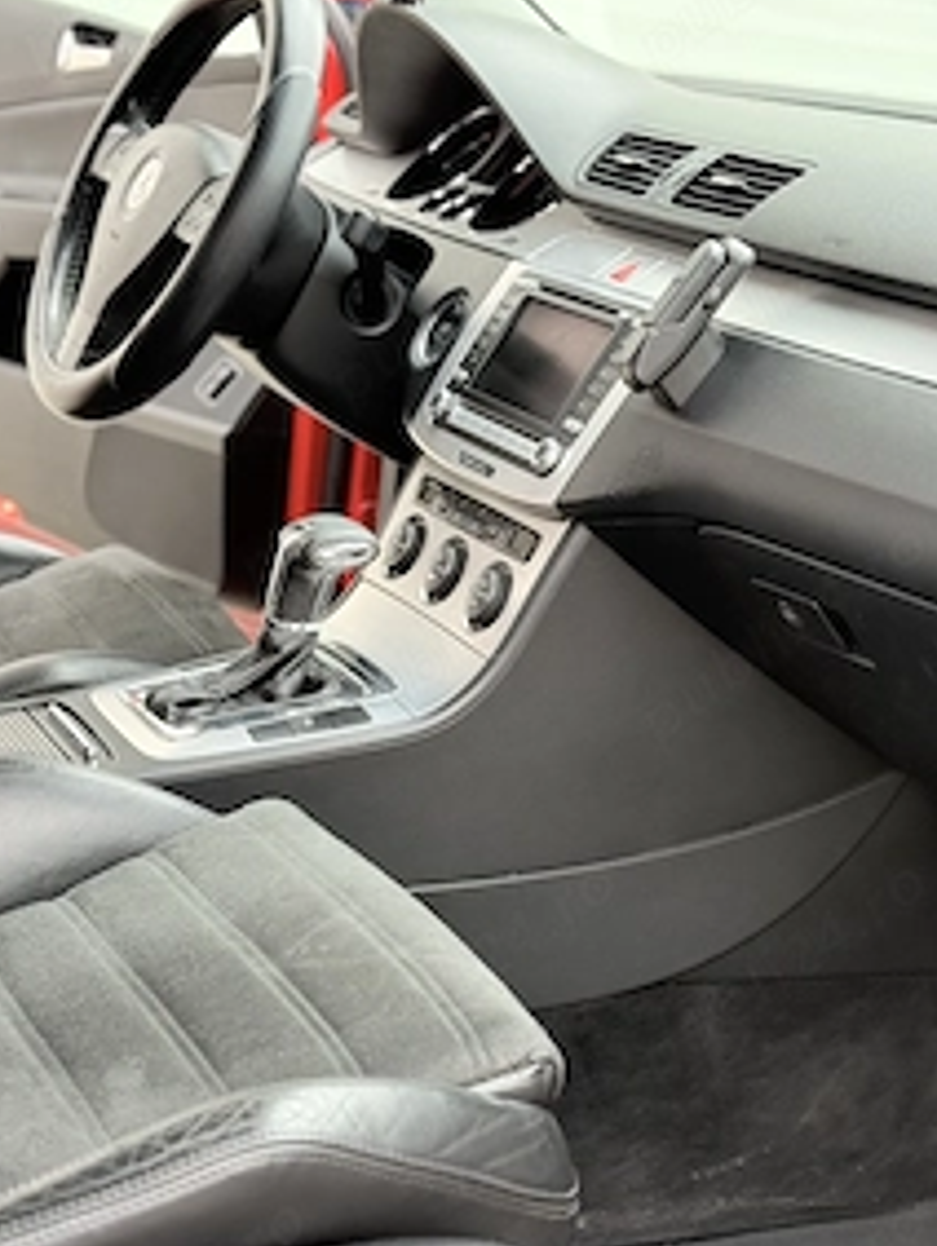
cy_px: 707
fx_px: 2450
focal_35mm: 68
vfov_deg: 28.5
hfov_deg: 21.6
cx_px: 628
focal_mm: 6.76
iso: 125
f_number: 1.78
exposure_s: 1/242
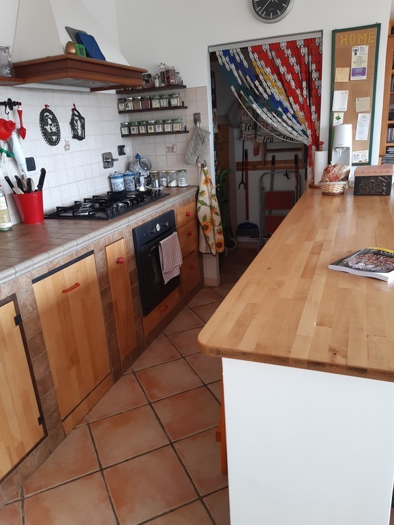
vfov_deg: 67.3
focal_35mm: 26
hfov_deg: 53.1
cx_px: 197
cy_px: 262
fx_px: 395
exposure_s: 1/50
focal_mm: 3.92
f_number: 1.7
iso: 50
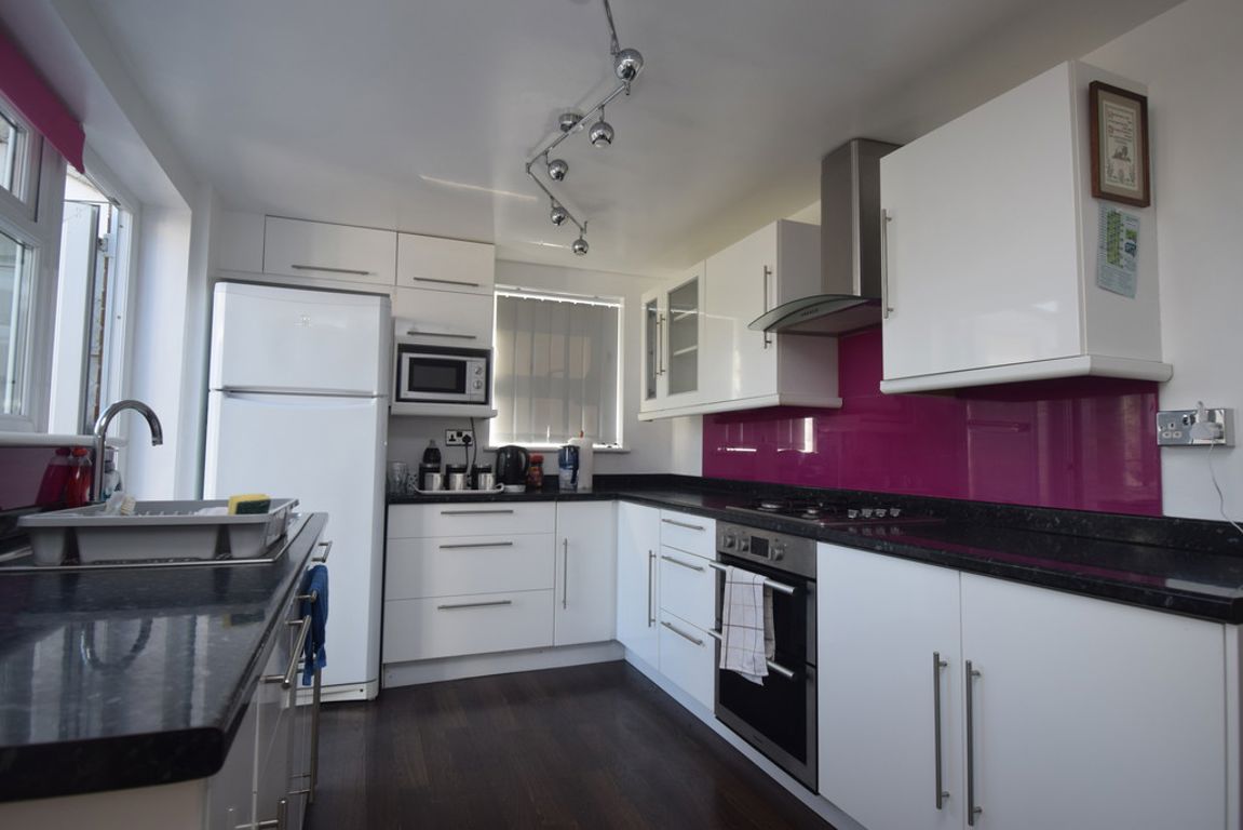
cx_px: 622
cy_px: 415
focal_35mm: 20
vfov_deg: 63.2
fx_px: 673
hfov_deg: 85.4
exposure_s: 1/125
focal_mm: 13
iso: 400
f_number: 5.6
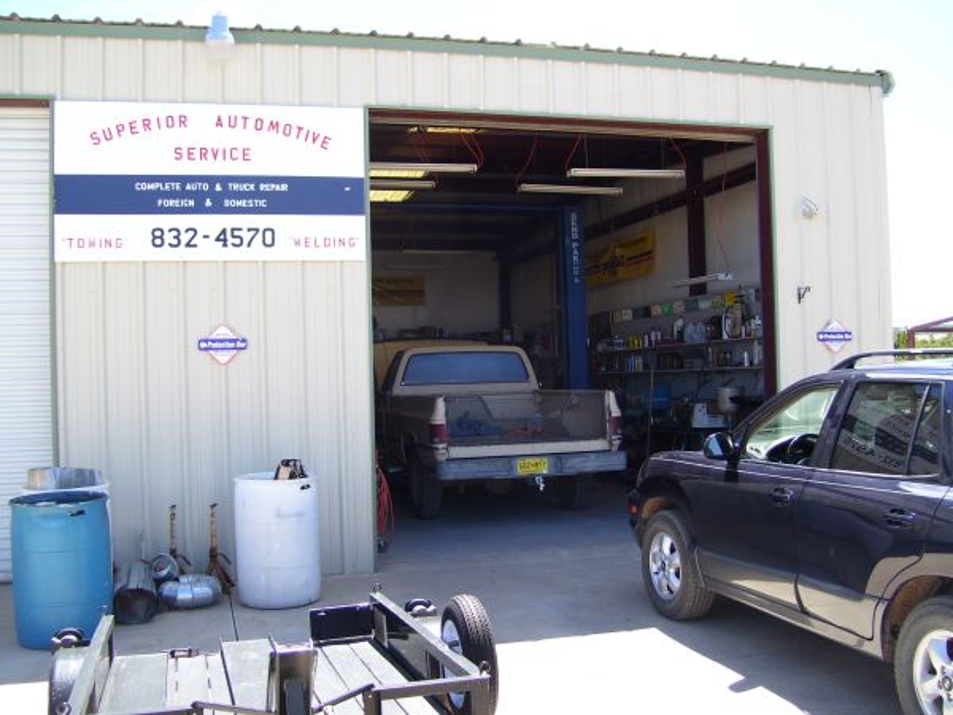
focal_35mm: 37
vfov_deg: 38.7
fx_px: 1019
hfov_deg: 50.1
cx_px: 476
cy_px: 358
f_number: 2.7
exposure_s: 1/350
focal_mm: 6
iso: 80
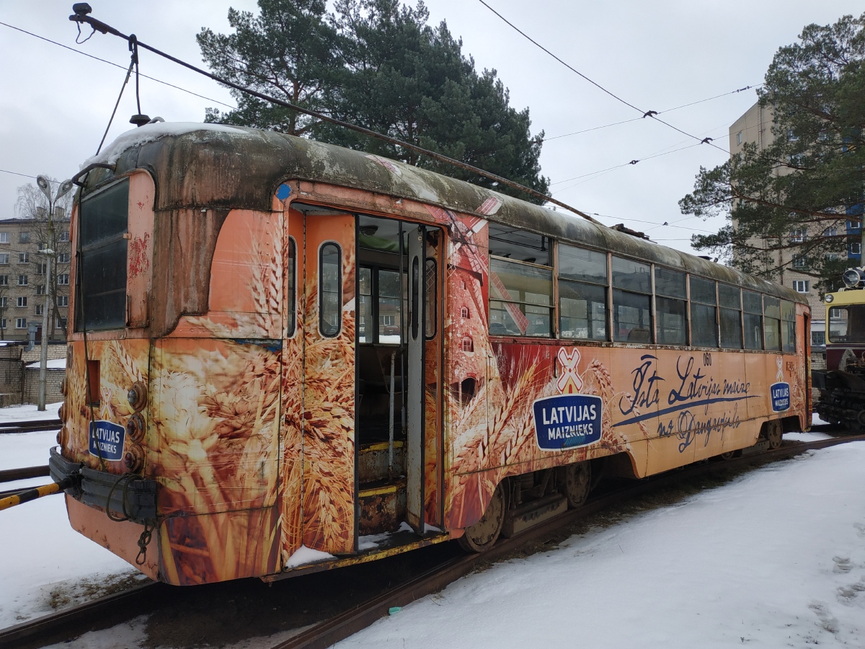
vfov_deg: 56.8
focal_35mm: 24
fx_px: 600
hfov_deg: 71.6
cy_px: 324
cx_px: 432
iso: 160
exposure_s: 1/556
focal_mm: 3.94
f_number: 1.9
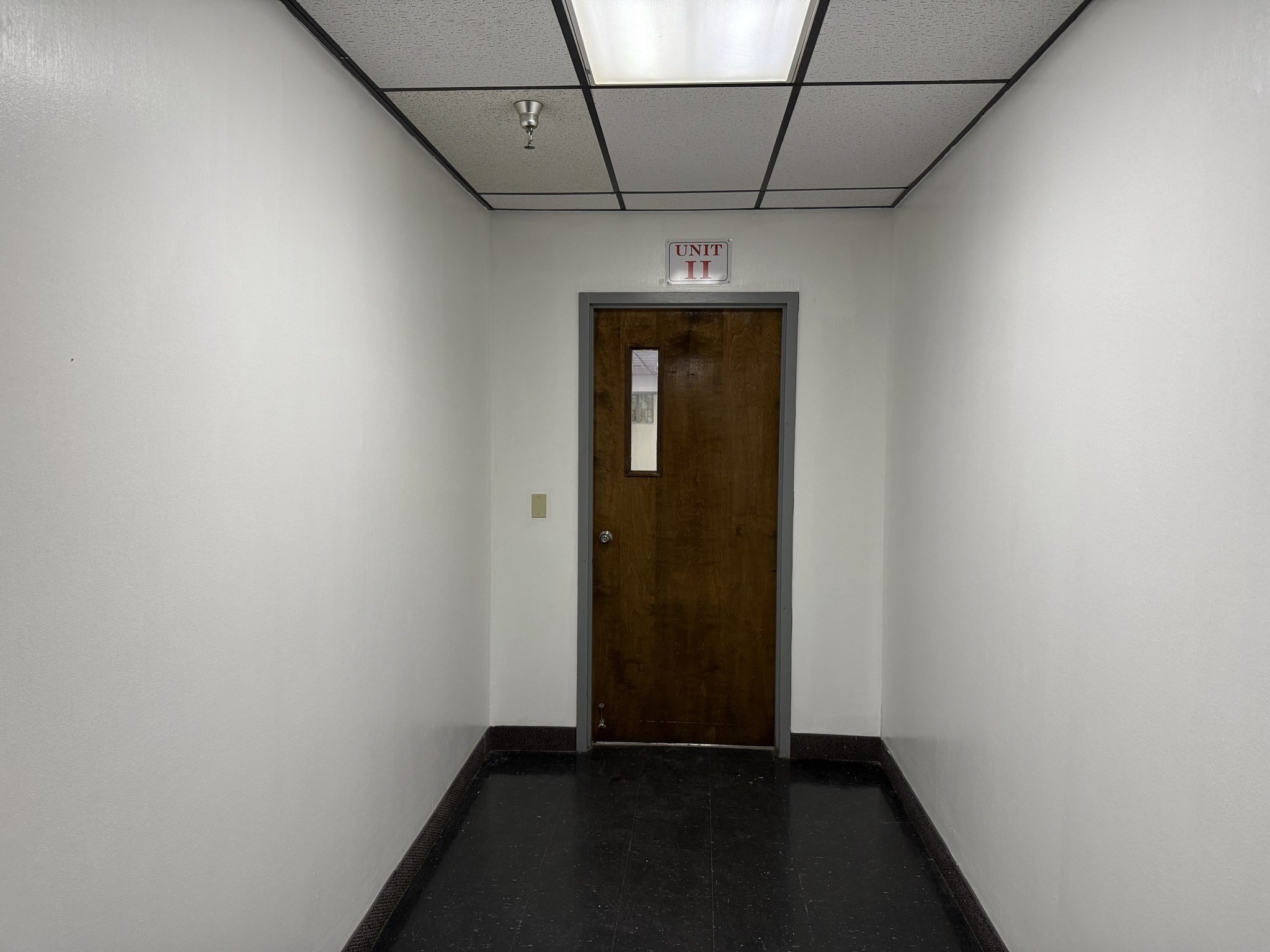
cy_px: 476
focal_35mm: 24
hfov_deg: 71.6
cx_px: 635
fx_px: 881
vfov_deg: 56.8
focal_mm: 6.76
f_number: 1.78
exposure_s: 1/120
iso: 200
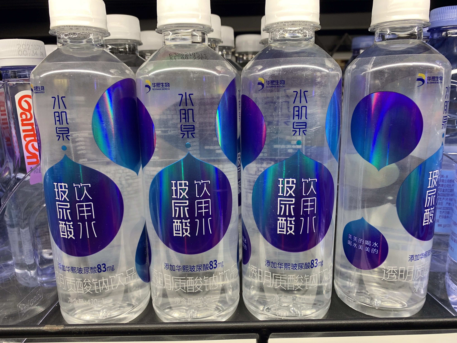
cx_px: 228
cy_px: 172
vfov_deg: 53.1
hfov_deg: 67.3
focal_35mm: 26
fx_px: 343
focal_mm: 4.25
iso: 100
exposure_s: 1/100
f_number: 1.8
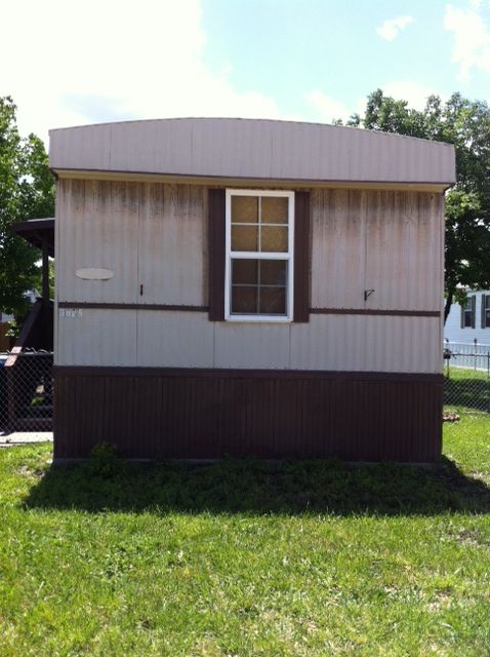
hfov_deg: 40.6
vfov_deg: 52.7
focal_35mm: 35
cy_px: 328
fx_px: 662
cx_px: 245
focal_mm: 3.85
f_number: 2.8
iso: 80
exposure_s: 1/548
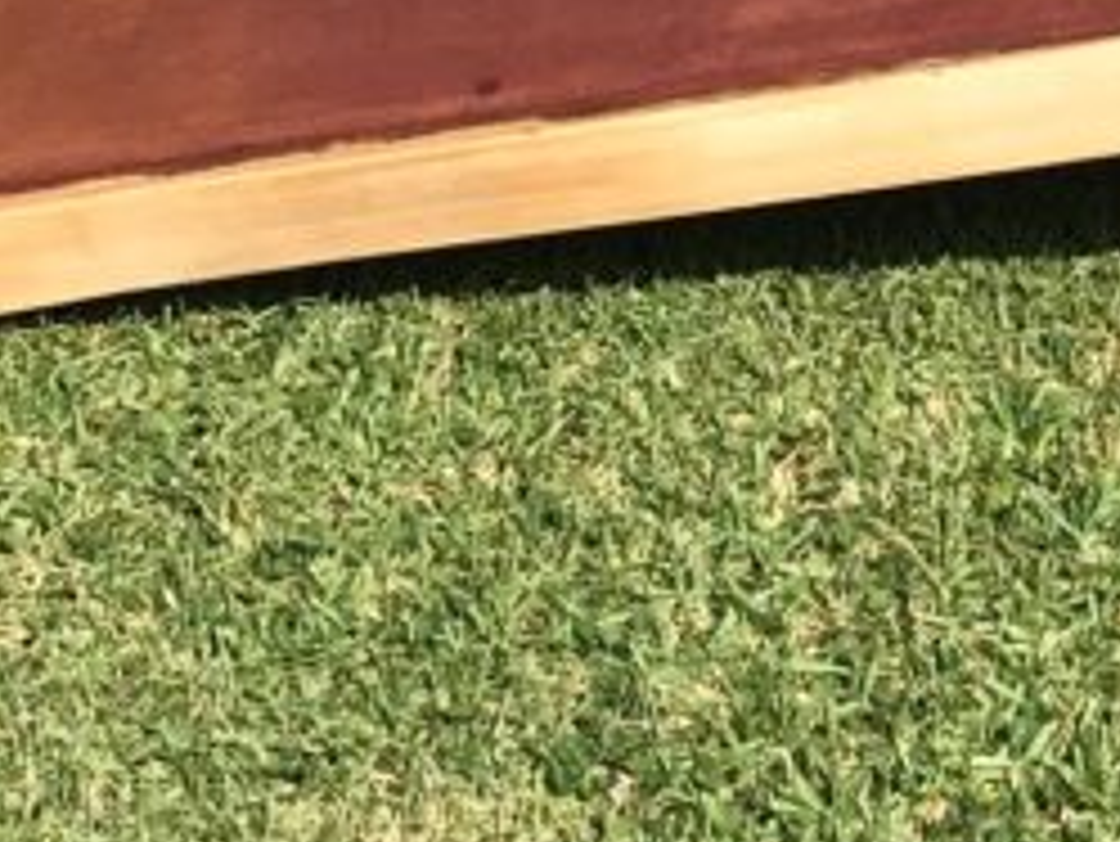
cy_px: -311
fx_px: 3723
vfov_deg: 12.4
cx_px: 1142
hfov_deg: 16.7
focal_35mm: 115
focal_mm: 3.99
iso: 20
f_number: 1.8
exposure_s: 1/1842
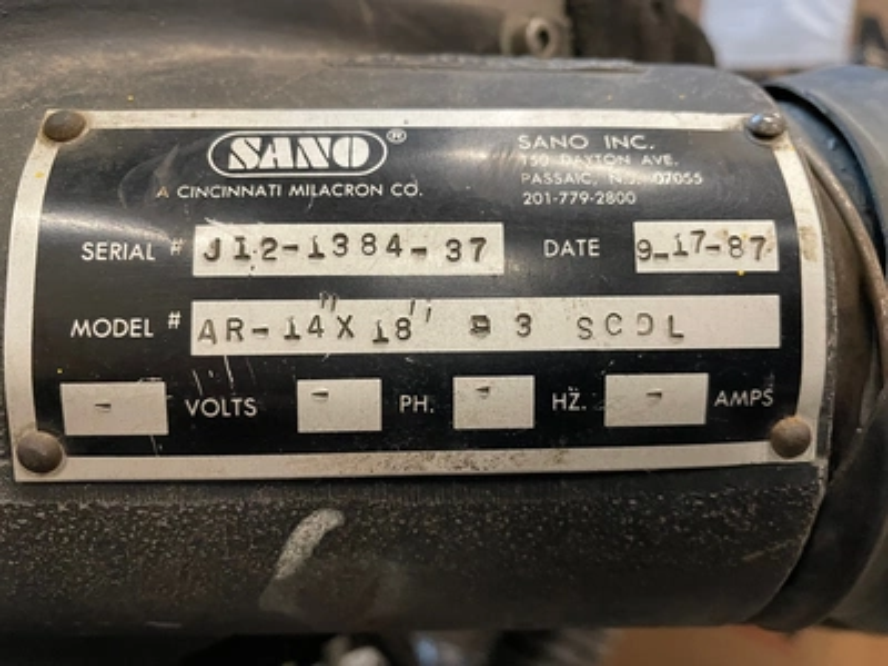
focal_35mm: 26
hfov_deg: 67.3
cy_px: 333
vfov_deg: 53.1
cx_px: 444
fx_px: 667
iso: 400
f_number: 1.6
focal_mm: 4.2
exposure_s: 1/60
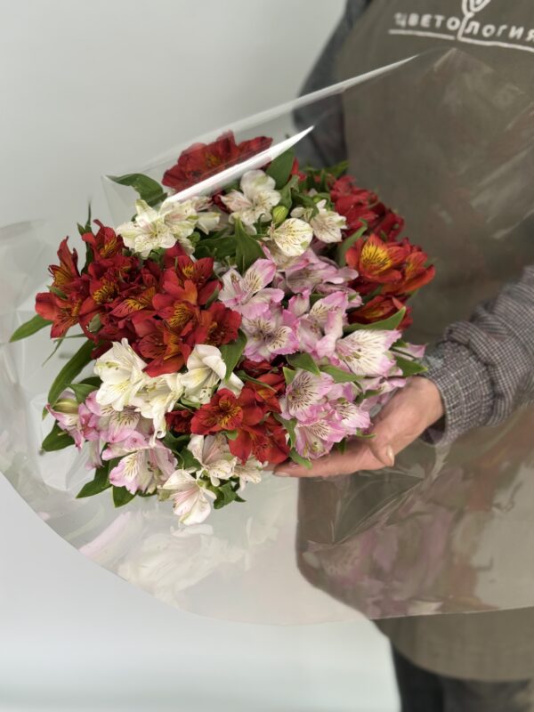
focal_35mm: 48
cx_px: 267
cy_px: 356
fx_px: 987
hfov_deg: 30.3
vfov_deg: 39.7
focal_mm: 6.76
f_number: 1.78
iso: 160
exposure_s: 1/60
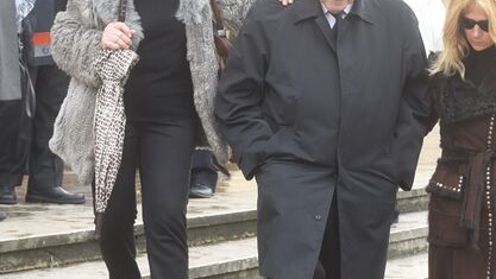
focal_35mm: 140
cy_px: 61
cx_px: 283
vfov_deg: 8.7
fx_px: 1842
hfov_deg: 15.3
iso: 800
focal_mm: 70
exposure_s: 1/640
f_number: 5.6
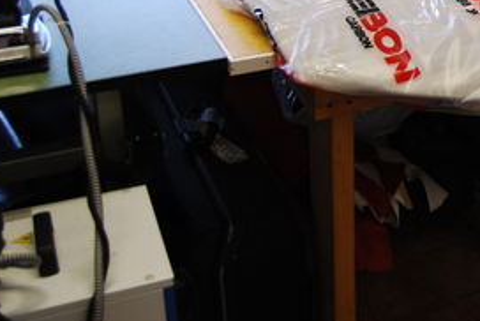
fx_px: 897
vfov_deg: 19.4
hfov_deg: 27.7
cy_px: -37
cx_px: 510
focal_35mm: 67
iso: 200
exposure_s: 1/40
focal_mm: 19
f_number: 3.5
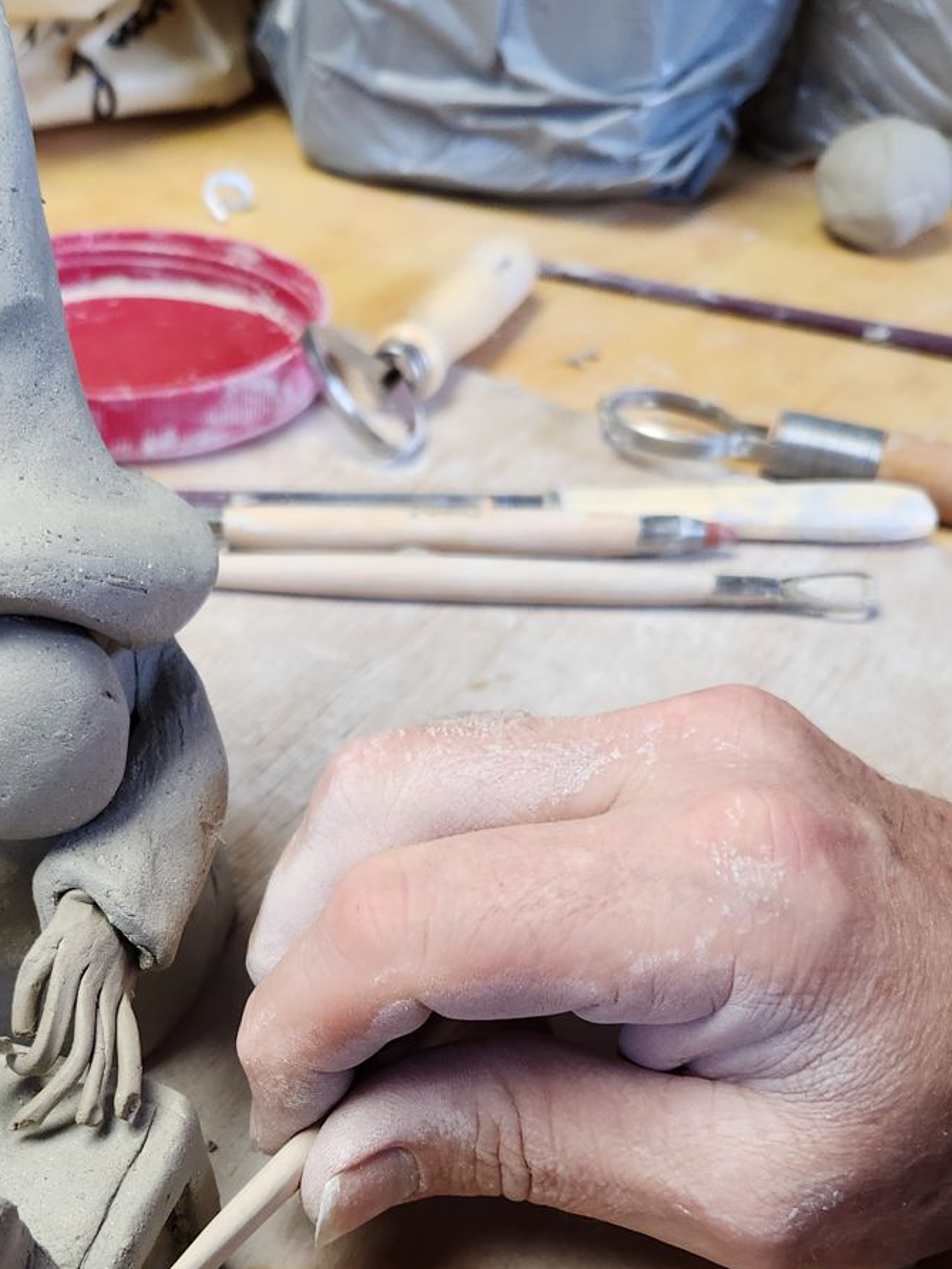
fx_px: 1577
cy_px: 944
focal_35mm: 43
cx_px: 233
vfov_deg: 42.6
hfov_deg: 32.9
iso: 160
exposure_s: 1/180
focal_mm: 5.4
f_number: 1.8
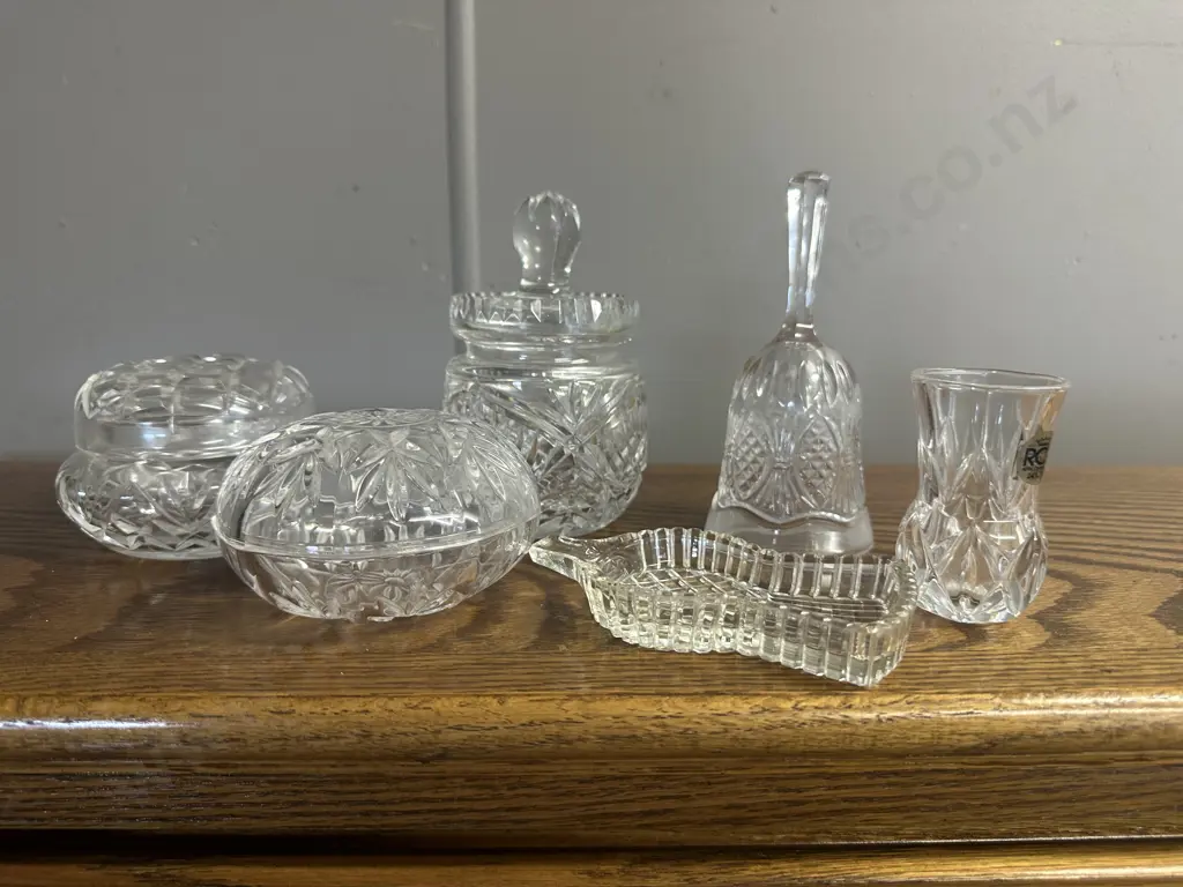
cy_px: 444
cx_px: 592
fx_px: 820
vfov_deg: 56.8
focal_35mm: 24
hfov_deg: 71.6
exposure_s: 1/50
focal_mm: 6.86
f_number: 1.78
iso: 125
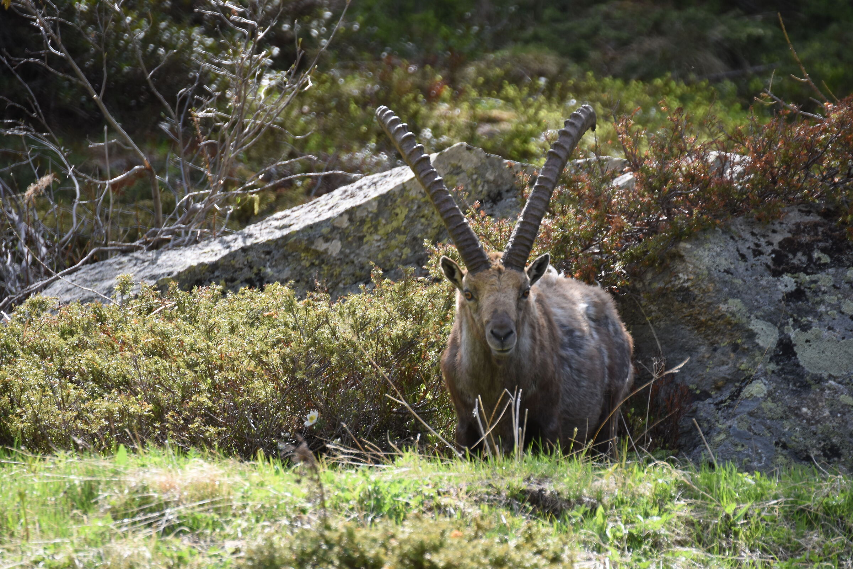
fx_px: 9240
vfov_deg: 3.5
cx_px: 426
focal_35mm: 390
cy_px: 284
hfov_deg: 5.3
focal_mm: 260
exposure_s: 1/400
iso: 400
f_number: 5.6
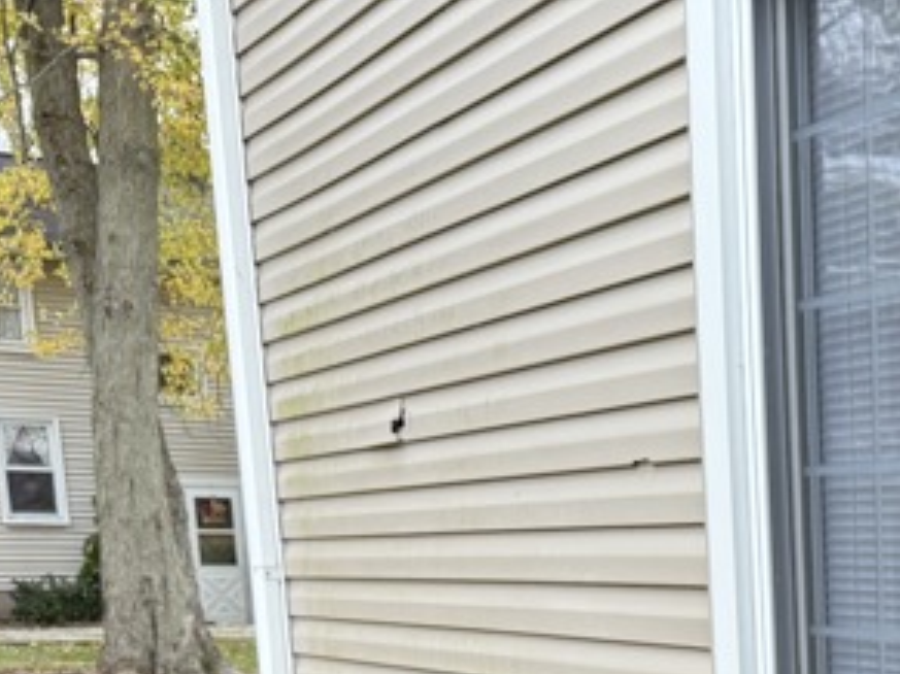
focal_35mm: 66
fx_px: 1715
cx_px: 1154
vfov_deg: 20.0
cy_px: 924
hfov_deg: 25.5
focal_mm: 6.76
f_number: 1.78
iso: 200
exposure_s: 1/78
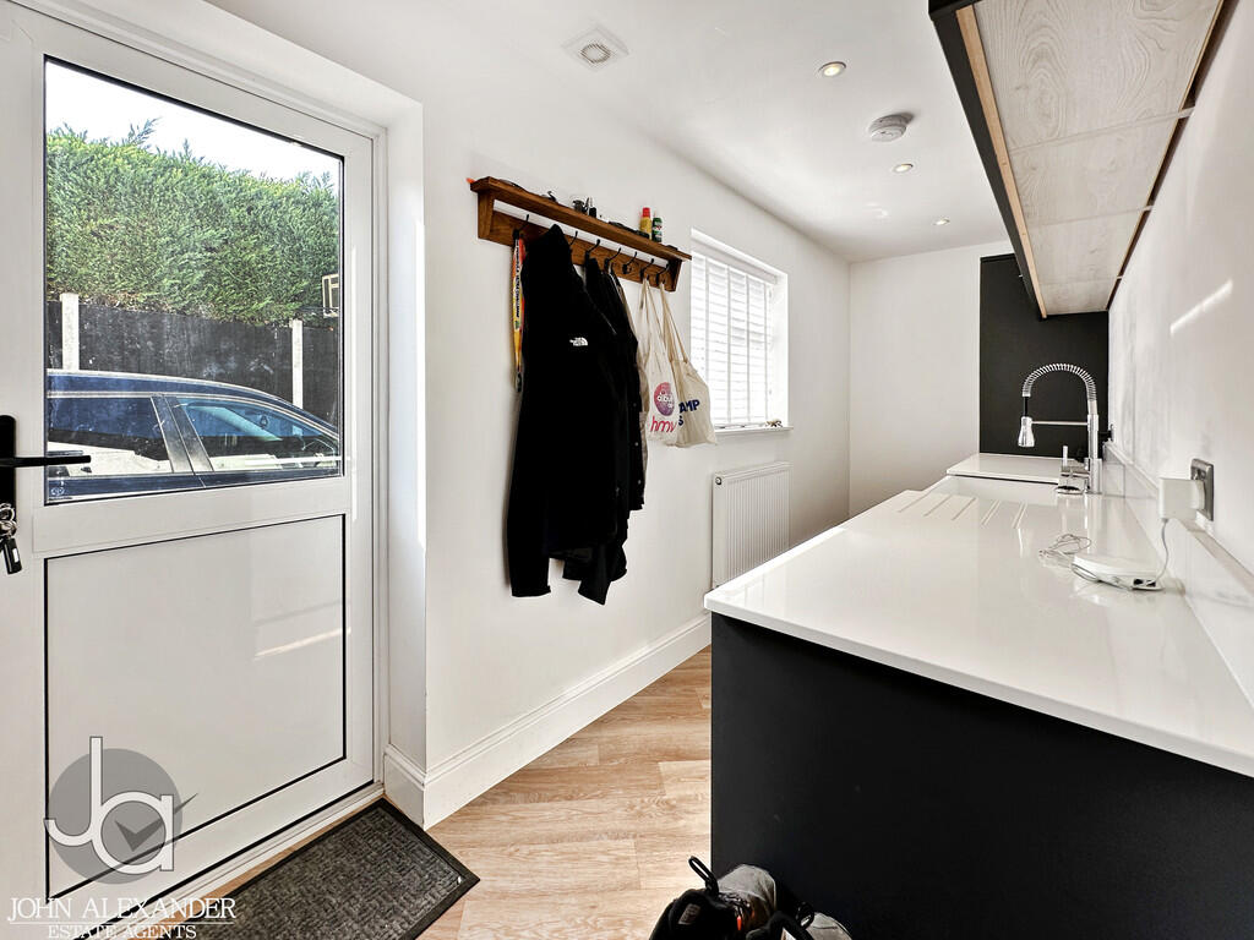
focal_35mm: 14
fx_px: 507
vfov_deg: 85.7
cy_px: 470
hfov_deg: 102.1
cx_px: 627
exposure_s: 1/105
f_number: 2.2
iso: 40
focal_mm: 2.22
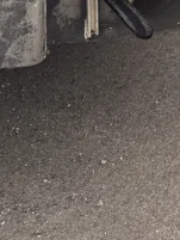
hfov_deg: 12.5
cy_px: -145
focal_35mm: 102
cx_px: 377
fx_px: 706
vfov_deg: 17.0
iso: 64
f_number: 1.78
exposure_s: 1/204
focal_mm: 6.76
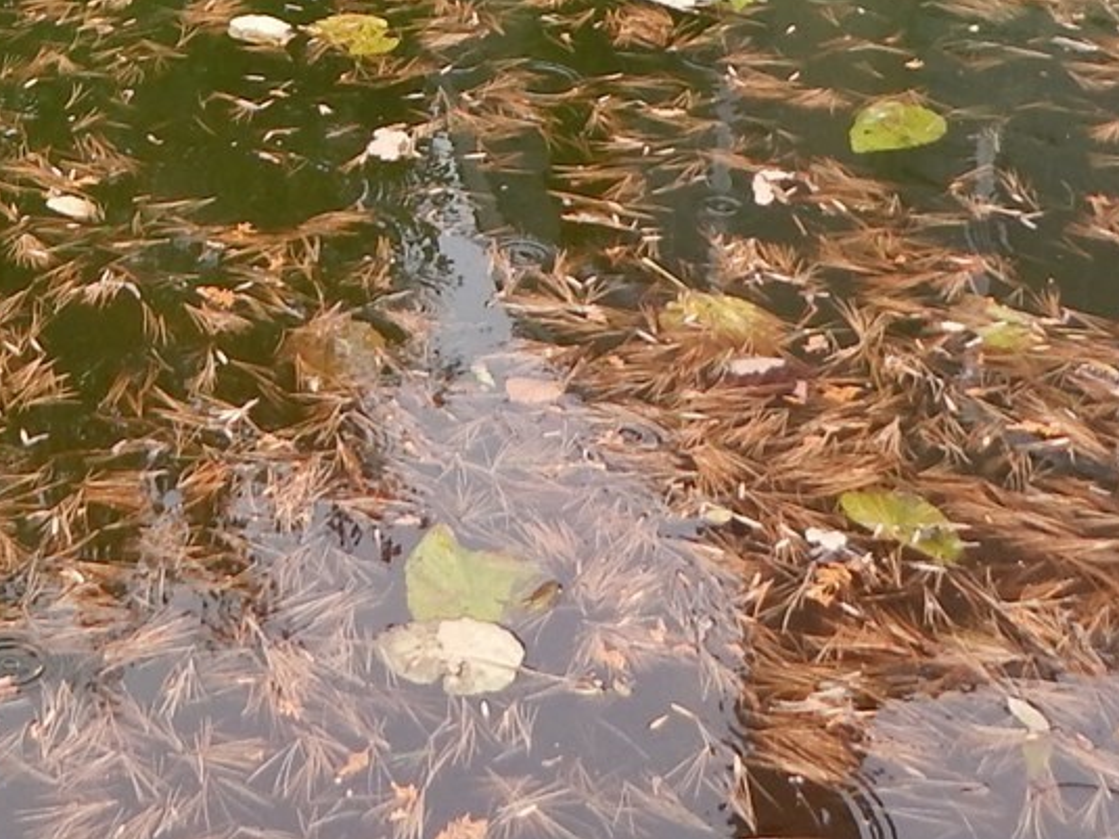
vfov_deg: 15.1
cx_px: 73
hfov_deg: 21.7
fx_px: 2844
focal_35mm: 88
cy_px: -548
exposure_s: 1/100
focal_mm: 4
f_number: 3
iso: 125
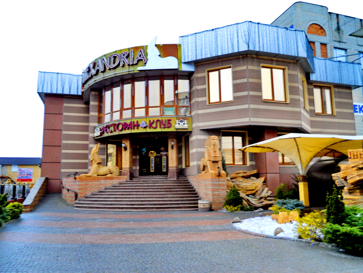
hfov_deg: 63.4
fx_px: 294
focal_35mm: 28
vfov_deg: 49.7
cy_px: 136
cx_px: 182
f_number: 2.7
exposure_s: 1/8
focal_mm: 5
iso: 100
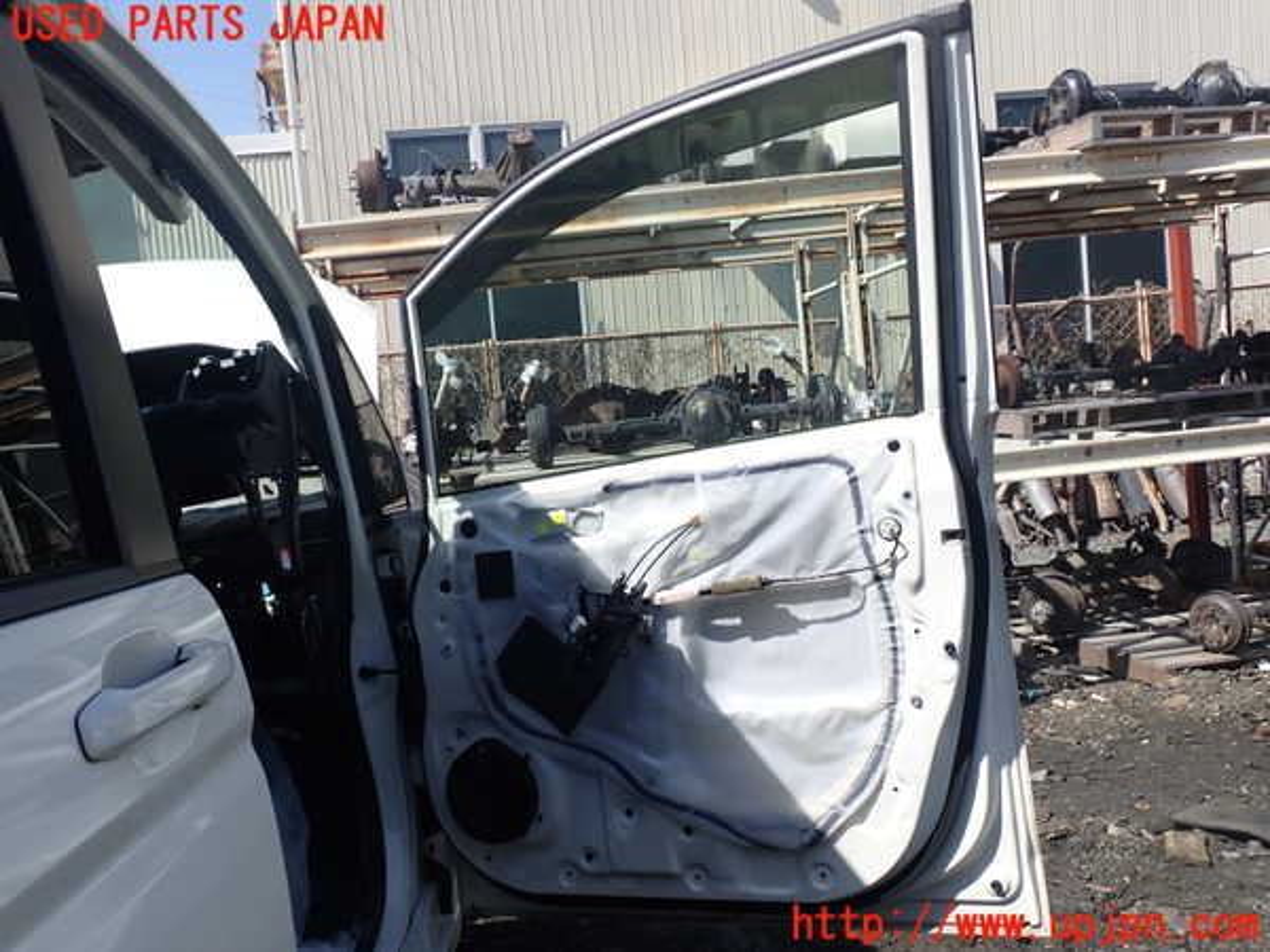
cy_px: 476
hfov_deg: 60.0
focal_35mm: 30
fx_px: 1101
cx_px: 635
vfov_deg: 46.8
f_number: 9
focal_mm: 5.4
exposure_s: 1/125
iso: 100
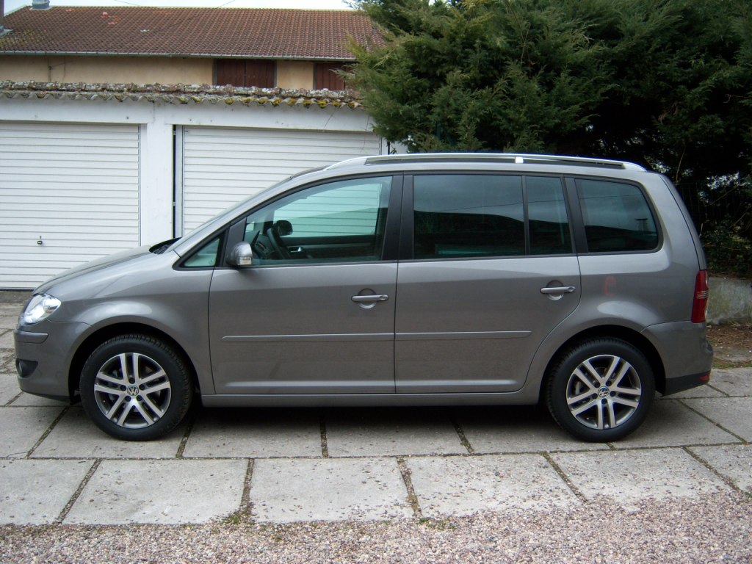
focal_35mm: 36
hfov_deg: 51.4
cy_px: 282
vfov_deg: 39.7
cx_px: 376
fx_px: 782
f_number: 2.8
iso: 80
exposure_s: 1/400
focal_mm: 7.5
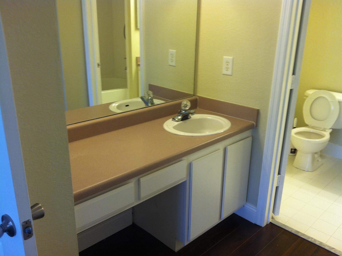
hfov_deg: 52.7
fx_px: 345
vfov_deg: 40.6
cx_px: 171
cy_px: 128
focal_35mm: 35
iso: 80
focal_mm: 3.85
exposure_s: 1/20
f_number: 2.8
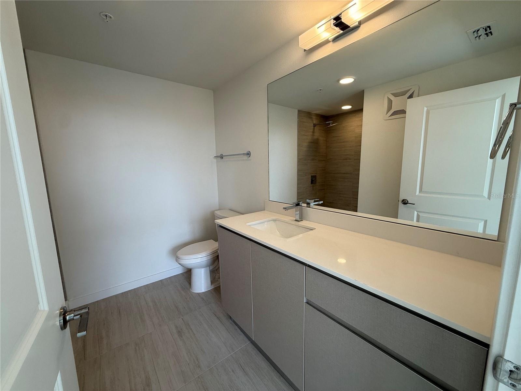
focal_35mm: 14
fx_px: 211
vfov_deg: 85.7
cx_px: 260
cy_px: 196
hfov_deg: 102.1
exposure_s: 1/120
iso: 64
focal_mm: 2.22
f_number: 2.2
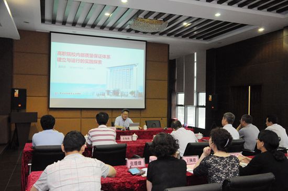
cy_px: 96
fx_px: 288
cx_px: 144
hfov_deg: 53.2
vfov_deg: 36.8
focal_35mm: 36
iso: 3200
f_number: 5
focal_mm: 24
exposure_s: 1/125
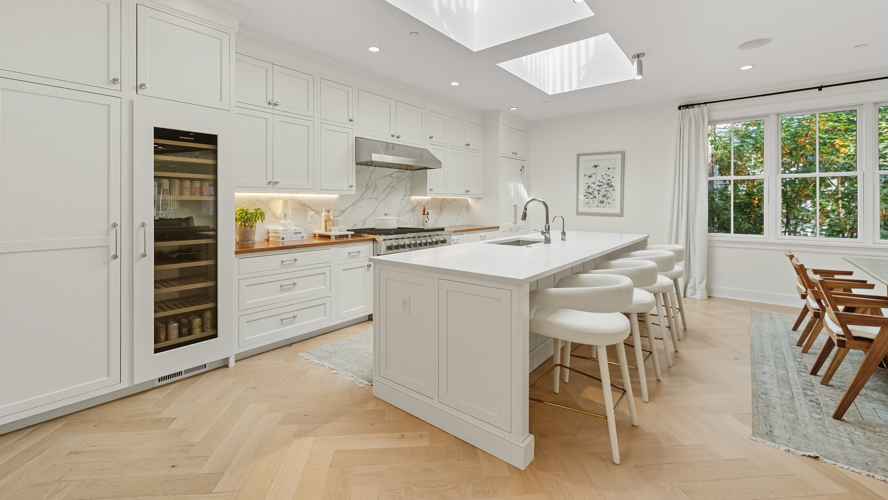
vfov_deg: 69.9
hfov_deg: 103.0
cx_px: 438
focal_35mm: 15
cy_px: 202
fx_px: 353
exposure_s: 1/3
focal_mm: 14
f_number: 8
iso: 100
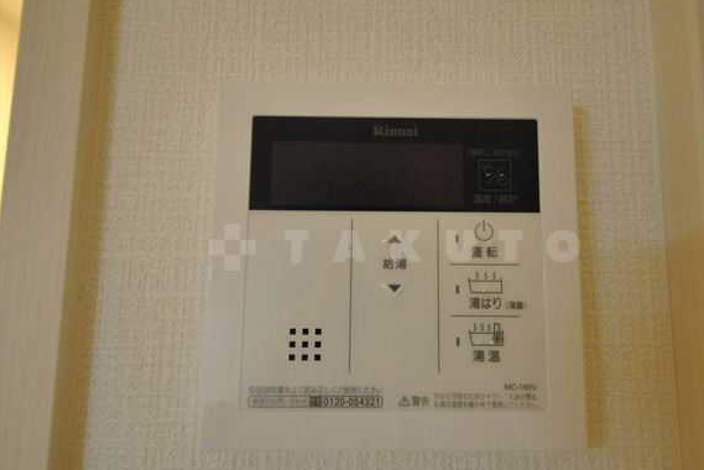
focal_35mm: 27
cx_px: 395
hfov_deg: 67.1
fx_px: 528
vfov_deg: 48.0
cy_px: 247
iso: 1100
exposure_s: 1/30
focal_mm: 16
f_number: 5.6
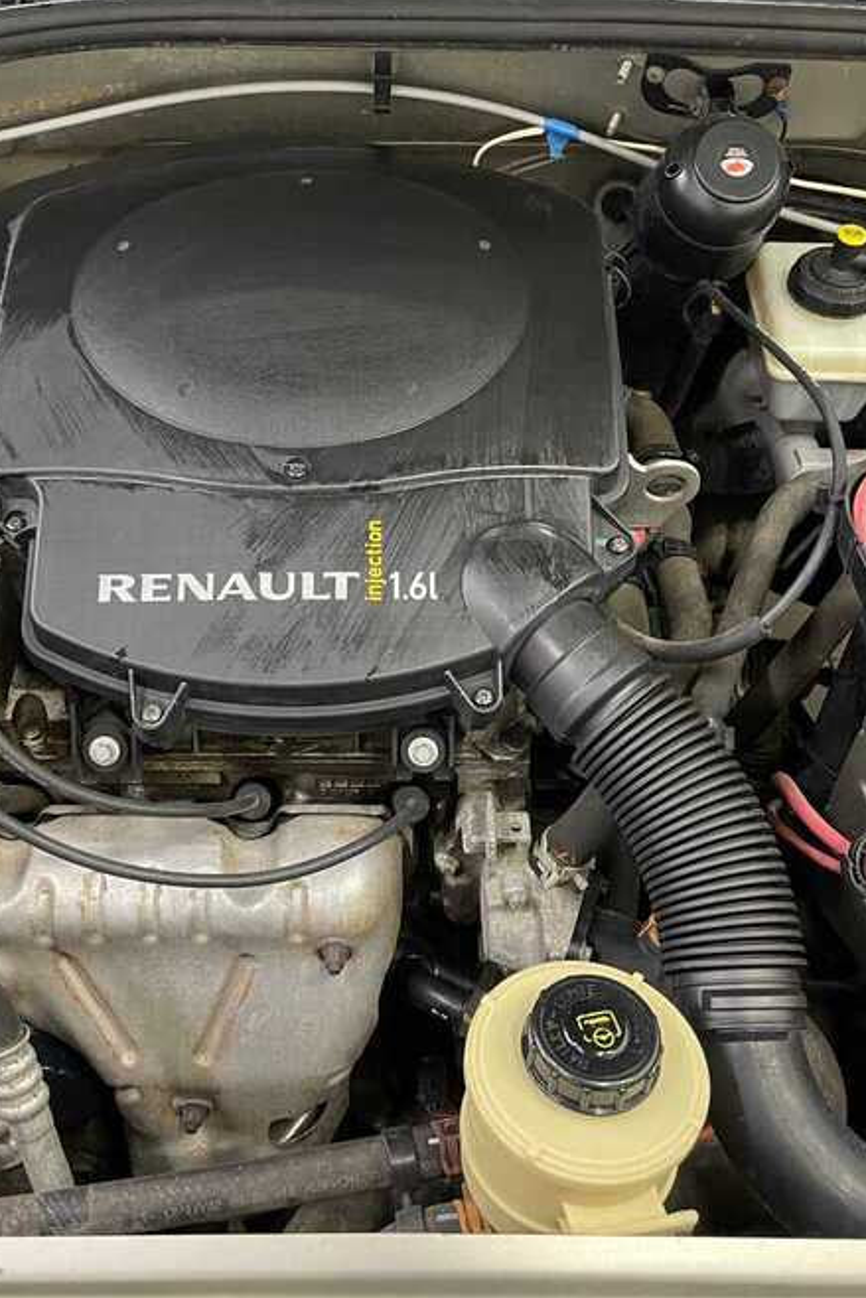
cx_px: 400
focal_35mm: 37
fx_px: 1334
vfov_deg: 51.9
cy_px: 640
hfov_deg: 35.9
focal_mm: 4.2
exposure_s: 1/50
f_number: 1.6
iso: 500
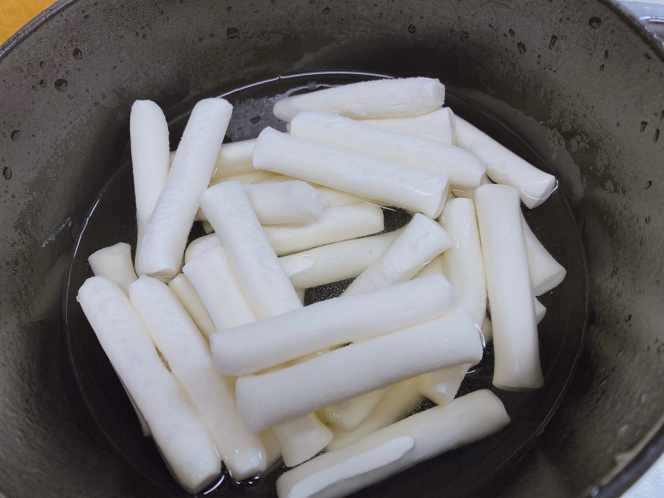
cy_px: 249
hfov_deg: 67.3
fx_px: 499
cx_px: 332
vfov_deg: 53.1
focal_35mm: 26
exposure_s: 1/120
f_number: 1.8
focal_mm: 4.25
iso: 50
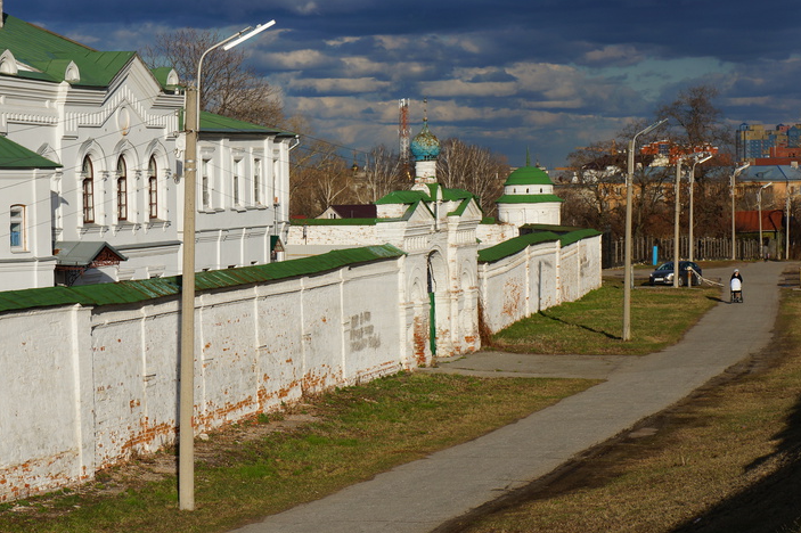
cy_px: 237
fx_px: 2215
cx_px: 414
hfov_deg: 20.5
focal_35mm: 100
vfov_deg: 13.7
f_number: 9
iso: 100
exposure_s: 1/400
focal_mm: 55
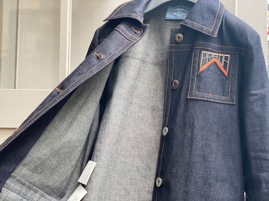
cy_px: 100
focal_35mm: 52
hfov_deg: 36.8
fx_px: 404
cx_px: 134
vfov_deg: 28.0
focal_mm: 6
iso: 50
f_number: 2
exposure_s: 1/120
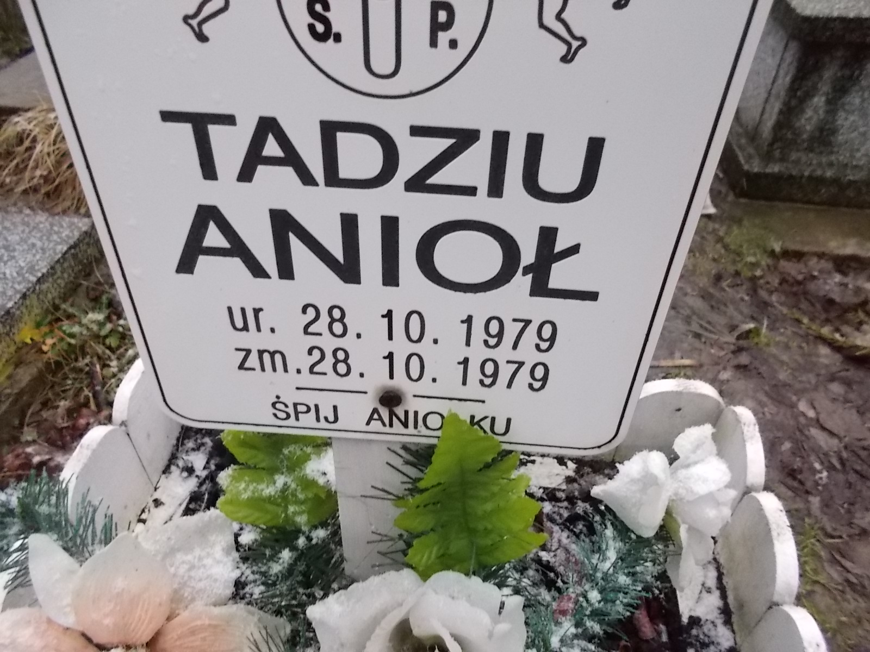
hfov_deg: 67.3
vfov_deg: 53.1
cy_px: 326
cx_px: 435
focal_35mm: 26
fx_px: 653
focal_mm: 4.6
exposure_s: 1/160
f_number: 3.2
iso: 400
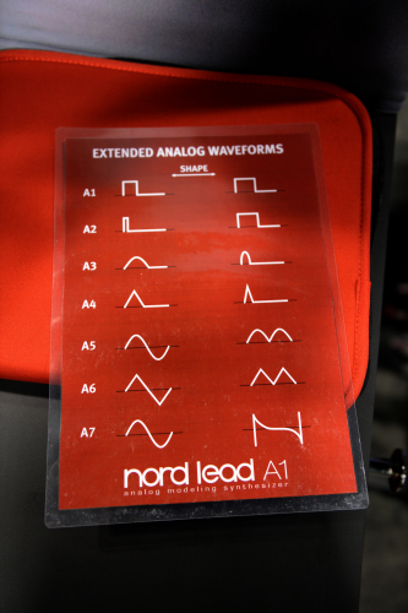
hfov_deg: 37.8
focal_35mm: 35
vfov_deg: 54.5
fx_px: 595
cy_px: 306
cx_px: 204
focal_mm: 35
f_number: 2.8
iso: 800
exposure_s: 1/100
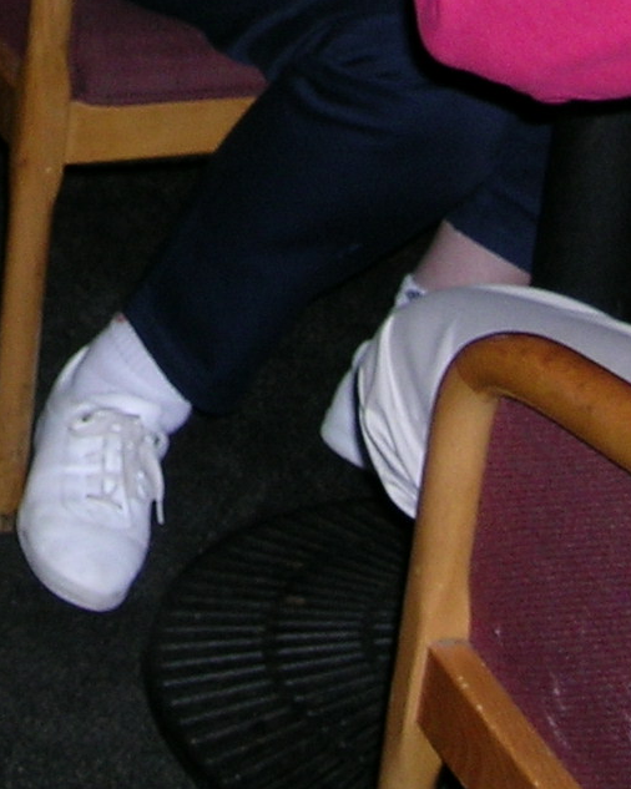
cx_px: -102
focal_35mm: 140
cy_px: -380
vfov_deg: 13.0
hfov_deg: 10.8
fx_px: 3270
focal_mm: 7.2
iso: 65
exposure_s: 1/60.1
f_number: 3
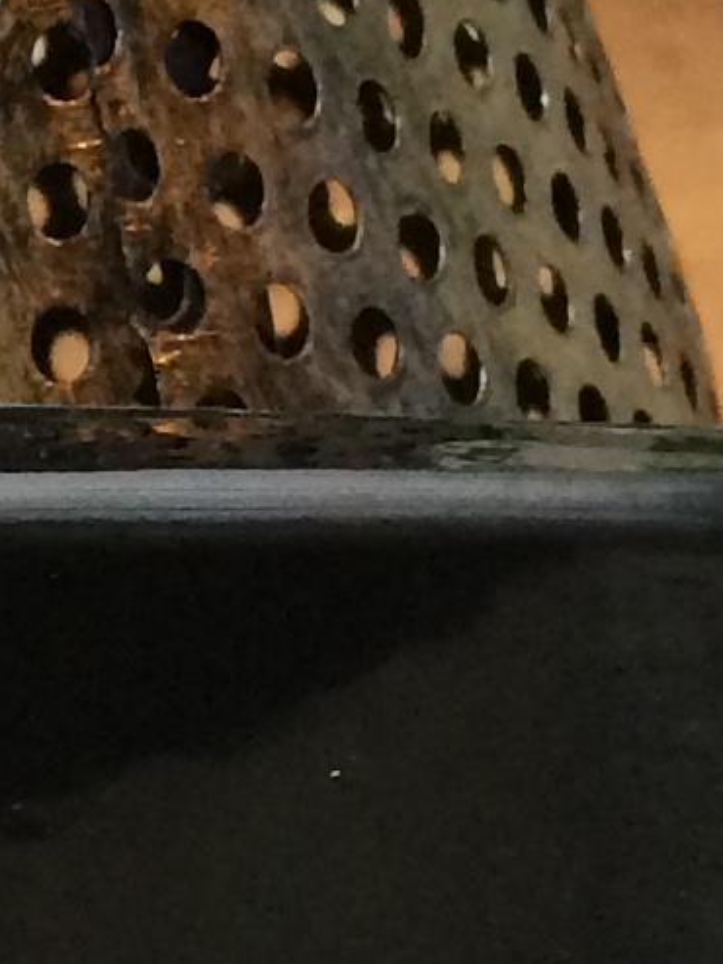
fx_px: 5345
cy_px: 763
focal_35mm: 192
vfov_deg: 10.3
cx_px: -770
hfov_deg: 7.4
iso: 160
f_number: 2.2
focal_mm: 4.15
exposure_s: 1/30
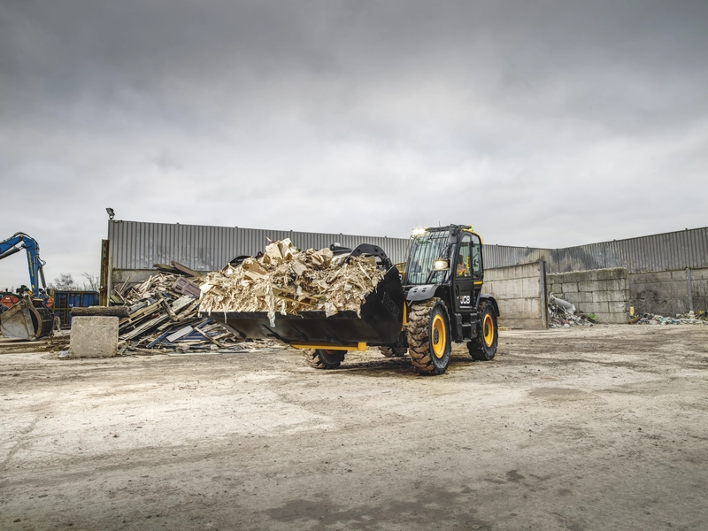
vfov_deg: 61.1
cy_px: 266
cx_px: 354
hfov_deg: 76.4
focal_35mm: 22
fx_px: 450
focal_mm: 35
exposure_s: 1/15
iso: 100
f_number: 11
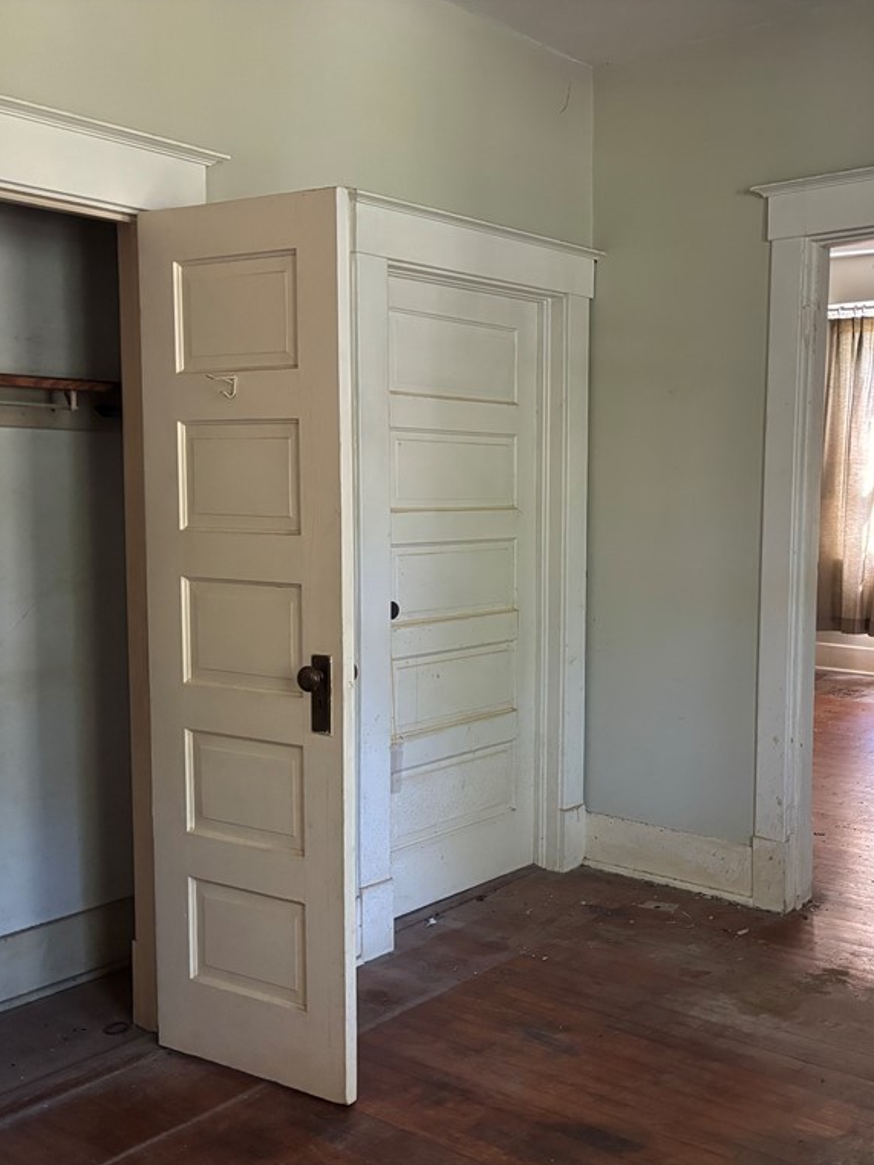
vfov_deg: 52.6
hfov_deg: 39.9
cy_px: 580
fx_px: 1178
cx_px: 629
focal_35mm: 35
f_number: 1.6
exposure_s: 1/60
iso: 500
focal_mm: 5.96
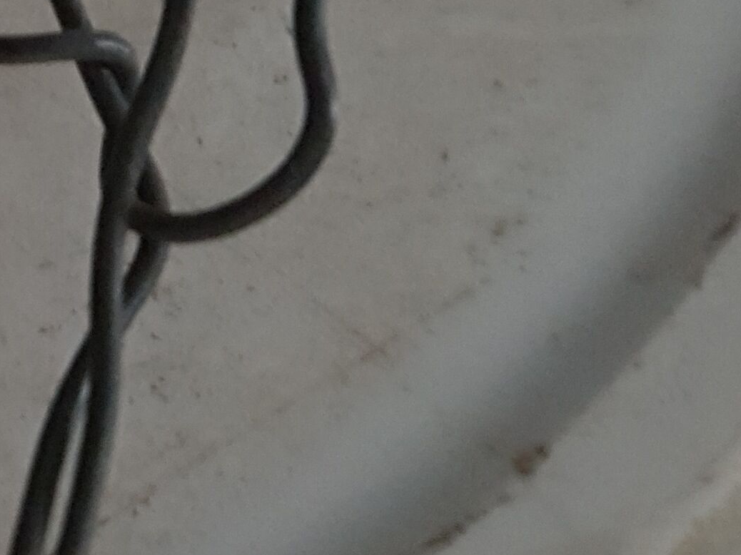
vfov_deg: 14.3
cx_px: -425
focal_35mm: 101
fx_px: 2162
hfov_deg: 17.2
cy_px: -79
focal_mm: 4.2
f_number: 1.7
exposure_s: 1/10
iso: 800
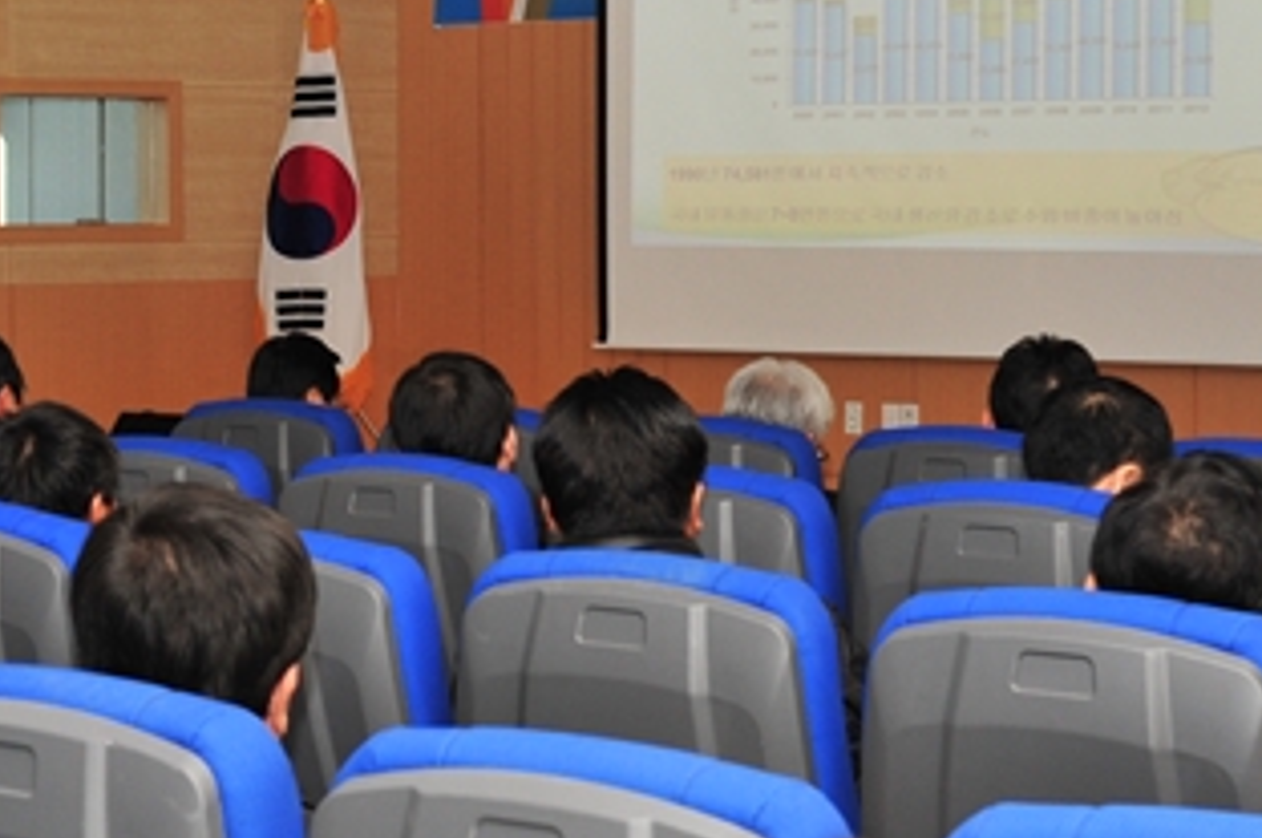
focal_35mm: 83
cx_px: 231
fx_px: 2905
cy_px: 304
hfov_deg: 24.1
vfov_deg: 16.4
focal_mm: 35
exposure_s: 1/200
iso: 800
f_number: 7.1
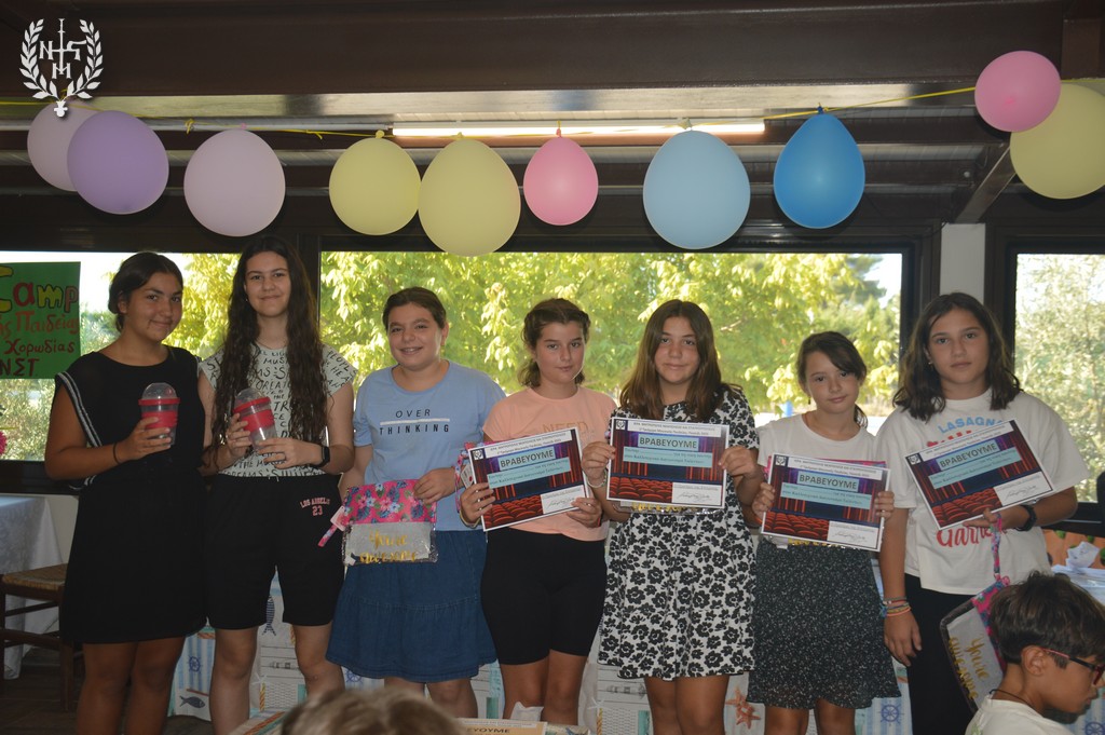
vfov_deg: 34.2
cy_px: 368
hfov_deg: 49.6
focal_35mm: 39
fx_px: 1196
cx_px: 552
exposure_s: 1/125
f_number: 4
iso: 220
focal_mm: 26
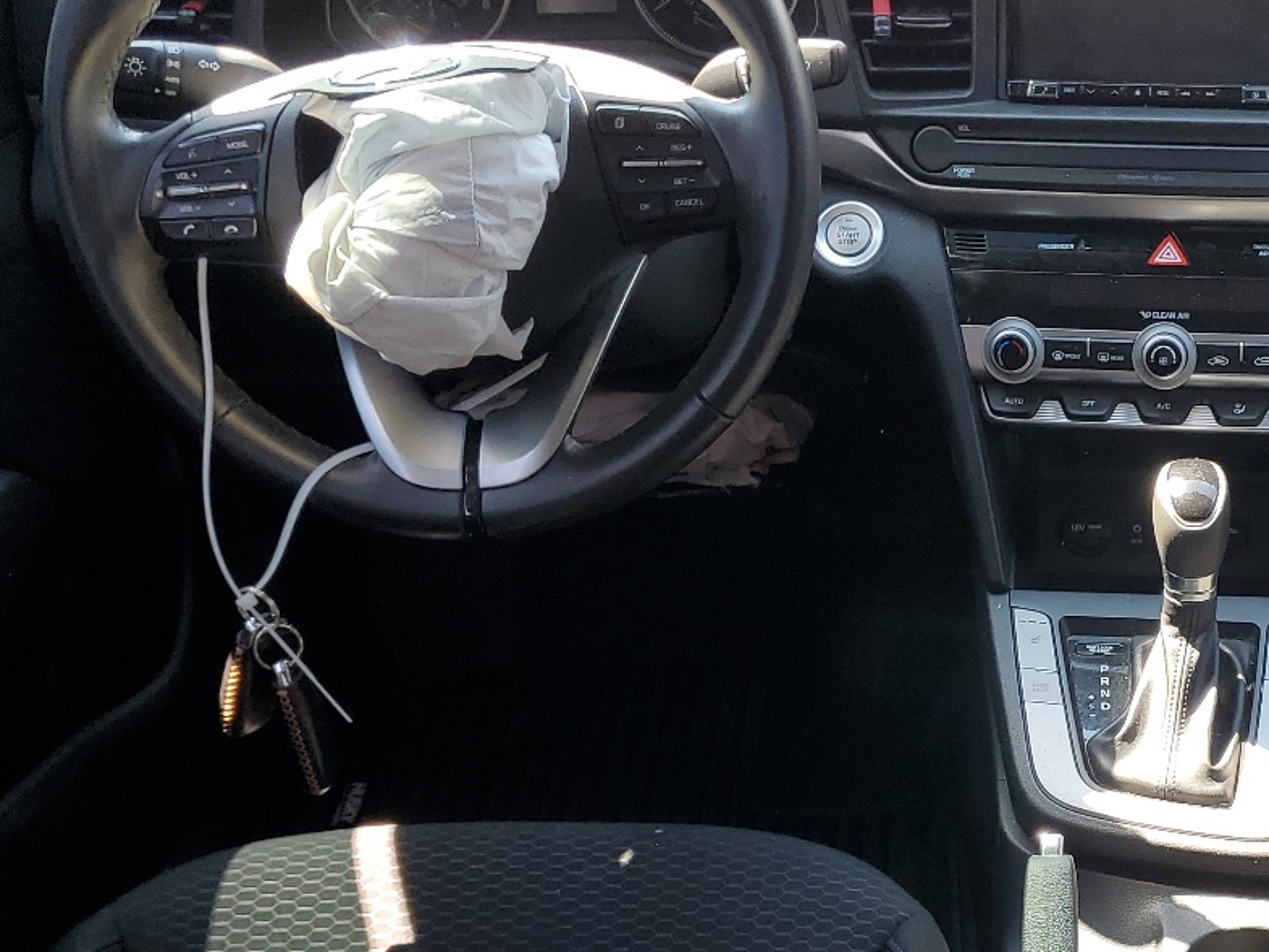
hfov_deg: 34.6
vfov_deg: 27.2
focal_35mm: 53
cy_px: 698
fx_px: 1943
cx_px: 1080
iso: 51
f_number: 1.5
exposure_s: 1/120
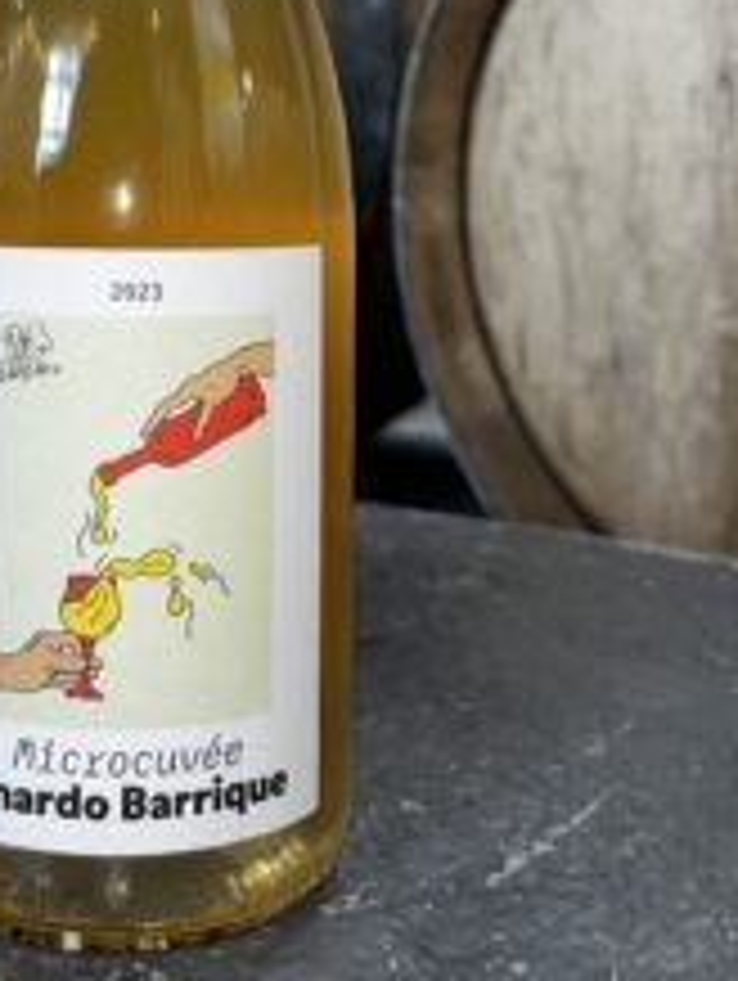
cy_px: 54
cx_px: 151
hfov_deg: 28.6
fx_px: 1419
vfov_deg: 35.3
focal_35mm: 50
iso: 32
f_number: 1.6
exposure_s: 1/17
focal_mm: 5.1
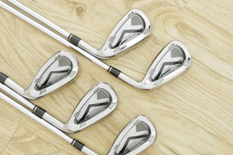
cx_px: 108
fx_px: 362
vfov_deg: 24.2
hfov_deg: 35.6
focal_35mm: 56
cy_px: 85
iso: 1600
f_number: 4
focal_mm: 25
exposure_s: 1/40
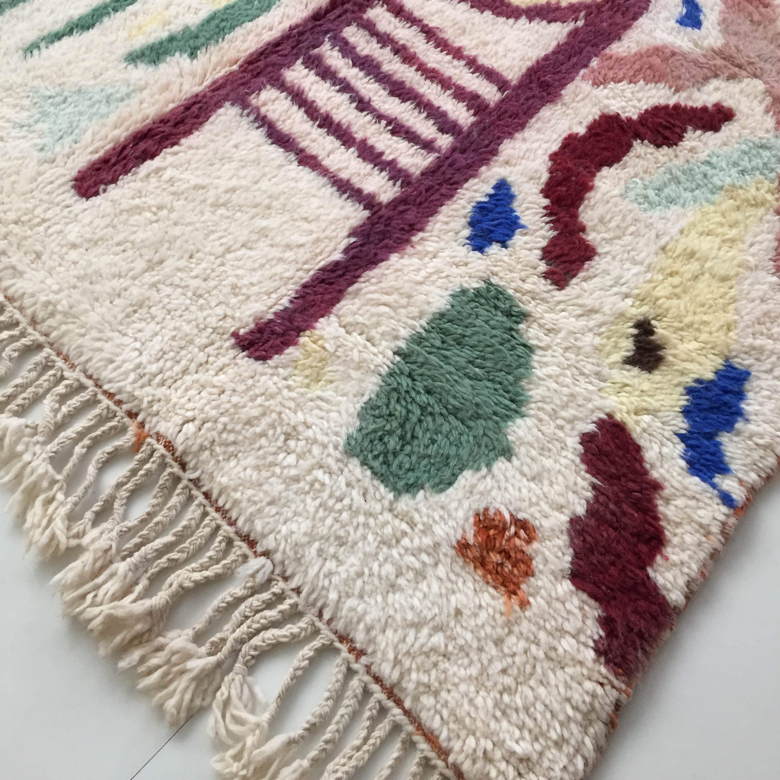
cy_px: 272
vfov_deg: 46.6
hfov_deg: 47.2
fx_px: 892
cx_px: 386
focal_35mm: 35
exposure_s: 1/33
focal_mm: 4.15
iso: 64
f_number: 2.2
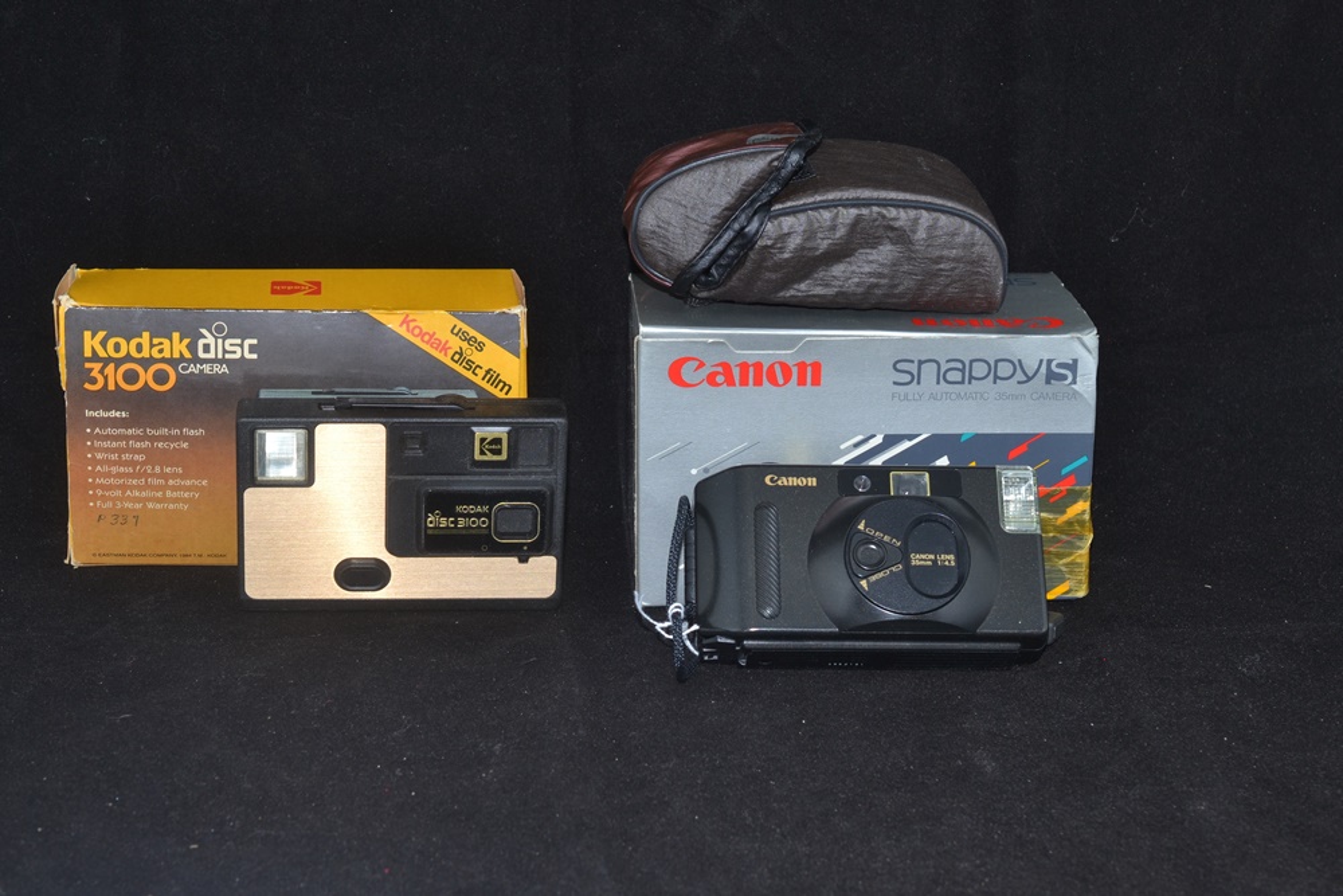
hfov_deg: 33.4
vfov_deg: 22.6
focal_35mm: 60
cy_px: 448
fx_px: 2239
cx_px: 672
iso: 110
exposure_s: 1/60
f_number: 8
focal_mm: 40
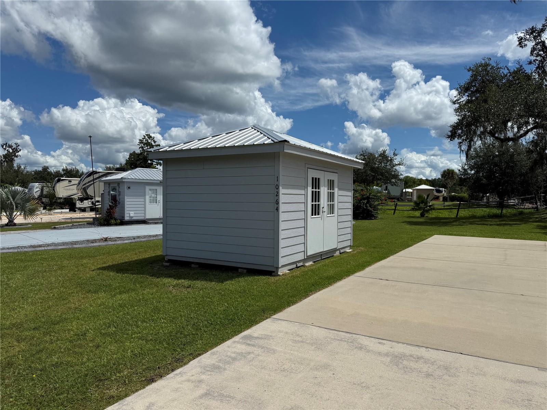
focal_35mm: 24
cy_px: 205
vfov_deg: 56.8
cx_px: 274
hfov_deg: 71.6
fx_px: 379
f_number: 1.78
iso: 80
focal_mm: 6.76
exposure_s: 1/10309
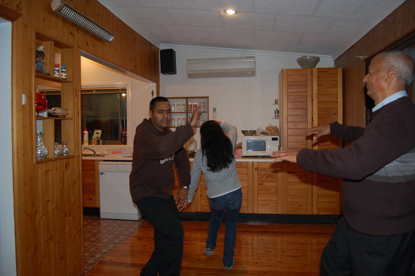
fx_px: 311
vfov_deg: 47.9
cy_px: 138
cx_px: 208
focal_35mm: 27
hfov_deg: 67.4
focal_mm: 18
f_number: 4
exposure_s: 1/60
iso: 400
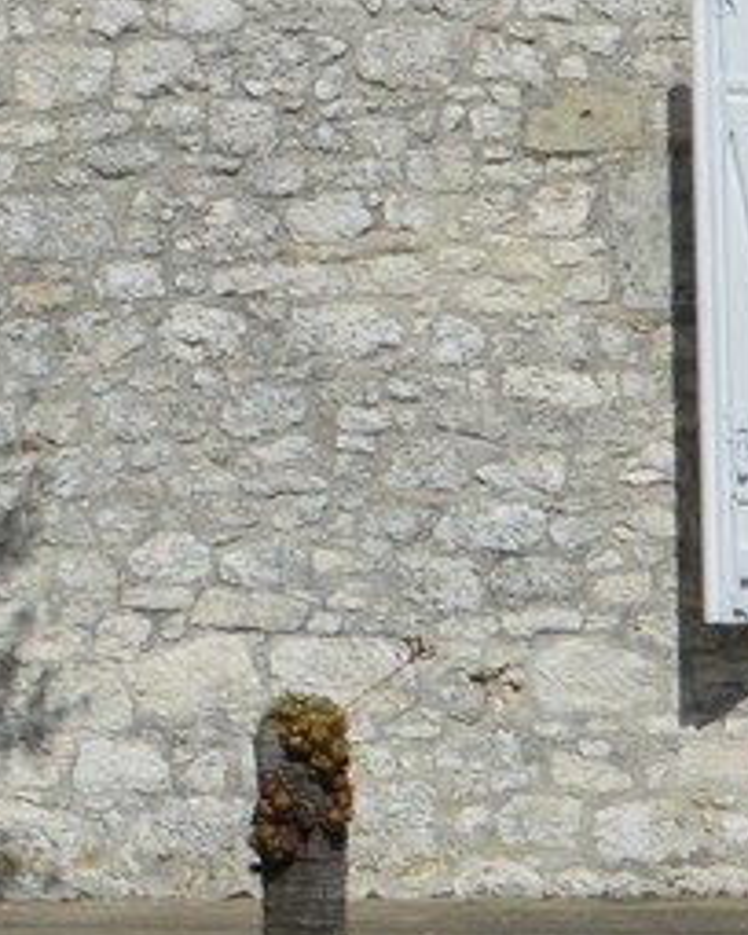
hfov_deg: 11.5
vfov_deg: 16.1
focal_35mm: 119
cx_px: -829
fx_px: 3293
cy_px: 365
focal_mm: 12
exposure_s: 1/320
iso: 100
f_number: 9
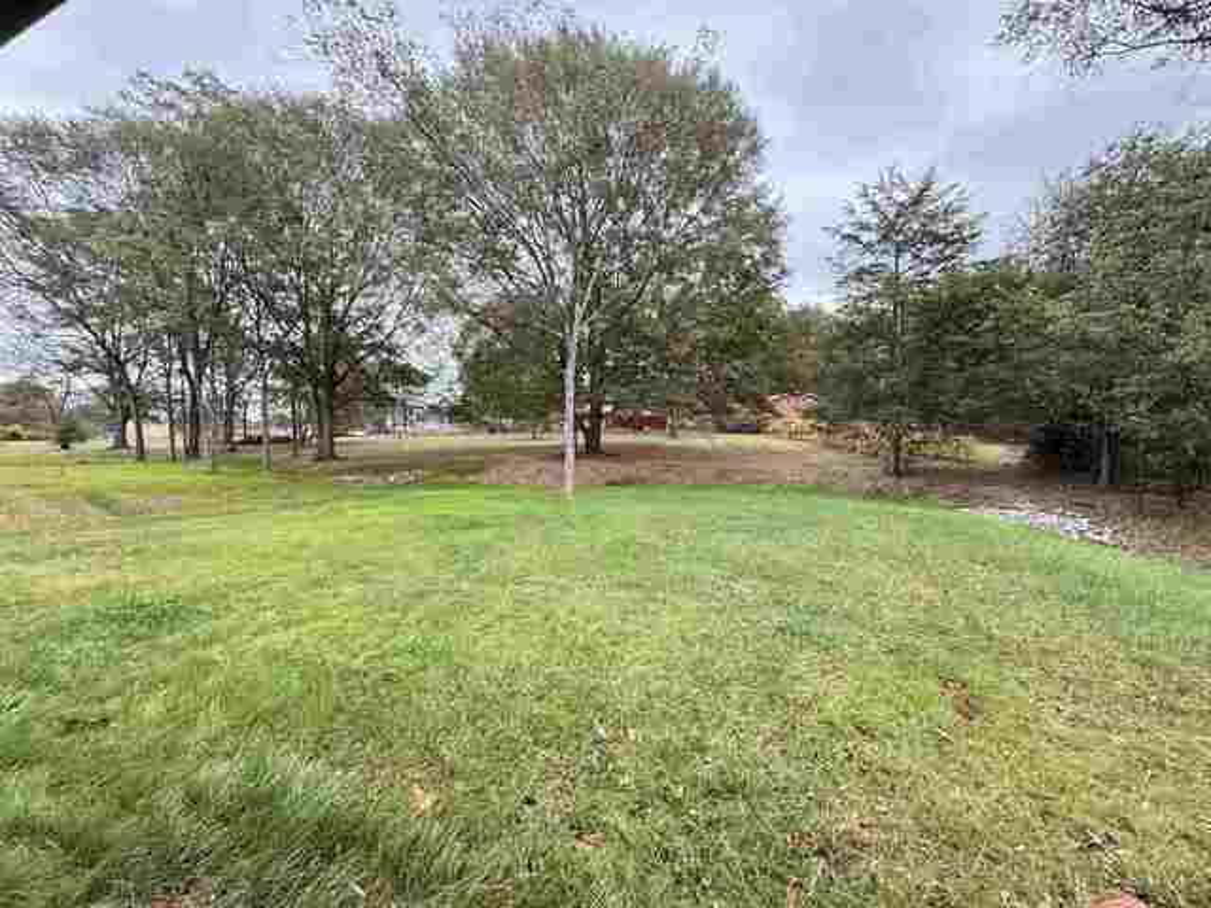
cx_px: 606
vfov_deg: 85.7
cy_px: 454
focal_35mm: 14
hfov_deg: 102.1
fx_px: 490
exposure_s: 1/99
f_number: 2.2
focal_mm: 2.22
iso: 80
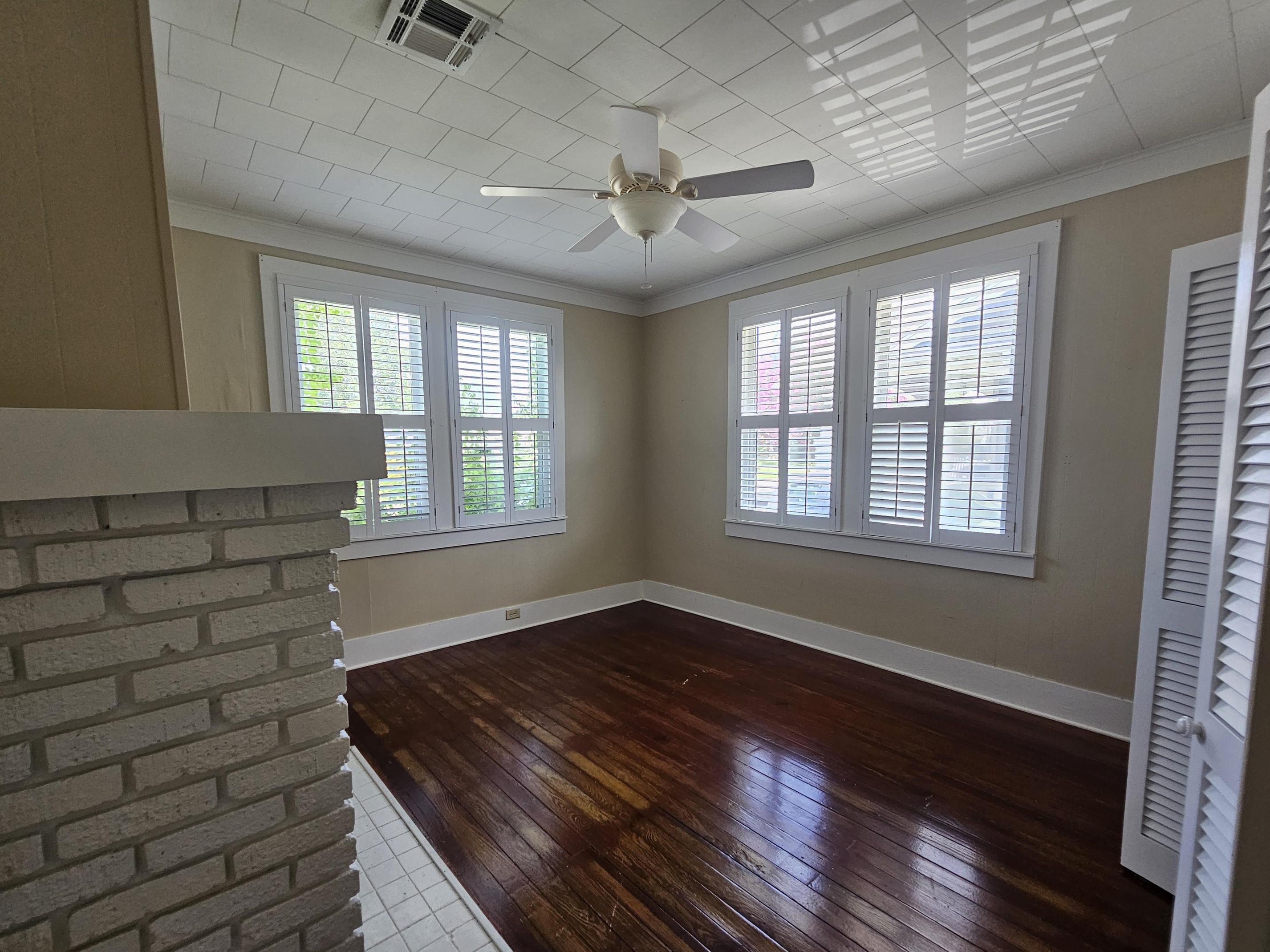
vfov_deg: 85.5
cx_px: 619
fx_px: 514
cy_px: 511
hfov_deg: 102.0
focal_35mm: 14
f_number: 2.2
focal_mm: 2.2
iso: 160
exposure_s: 1/60
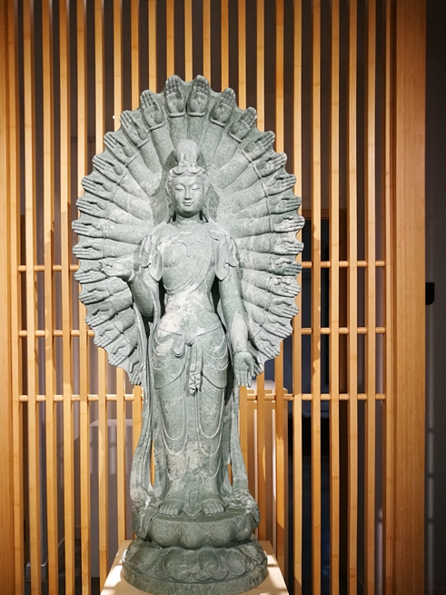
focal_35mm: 33
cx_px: 183
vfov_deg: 55.0
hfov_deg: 42.8
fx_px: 567
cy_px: 355
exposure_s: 1/60
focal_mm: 4.5
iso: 160
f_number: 2.2
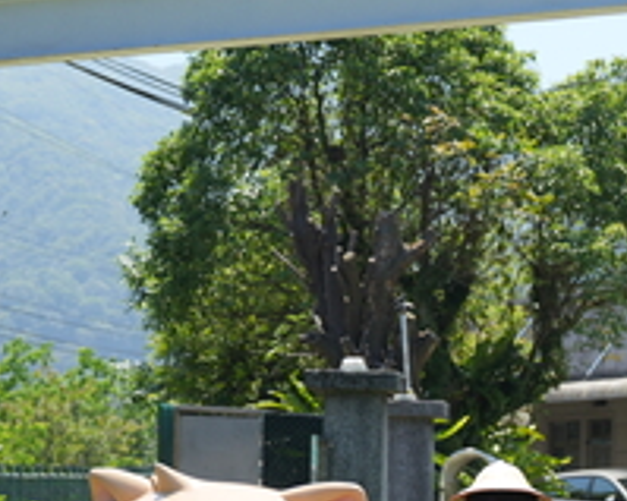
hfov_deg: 13.1
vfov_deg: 10.9
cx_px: 955
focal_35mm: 139
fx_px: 2578
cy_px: 600
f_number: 4
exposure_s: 1/640
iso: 125
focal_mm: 42
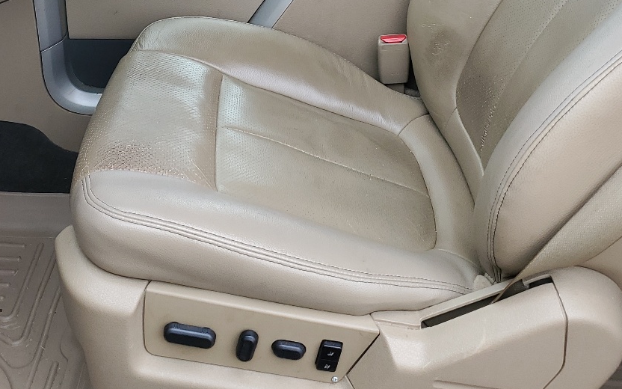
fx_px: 898
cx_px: 273
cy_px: -7
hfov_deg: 38.1
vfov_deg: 23.3
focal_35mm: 53
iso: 50
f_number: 1.5
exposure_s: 1/667
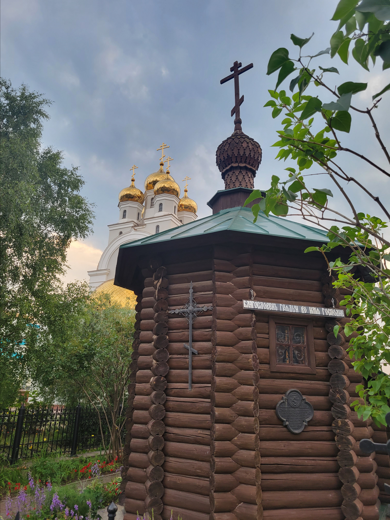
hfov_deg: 53.1
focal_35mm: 26
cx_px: 195
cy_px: 260
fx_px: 391
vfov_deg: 67.3
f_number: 1.8
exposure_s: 1/120
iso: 50
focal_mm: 5.4
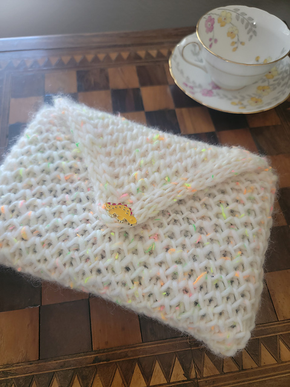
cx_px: 145
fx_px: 268
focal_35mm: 24
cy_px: 194
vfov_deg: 71.6
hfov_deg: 56.8
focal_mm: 6.7
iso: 320
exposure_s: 1/40
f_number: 1.8
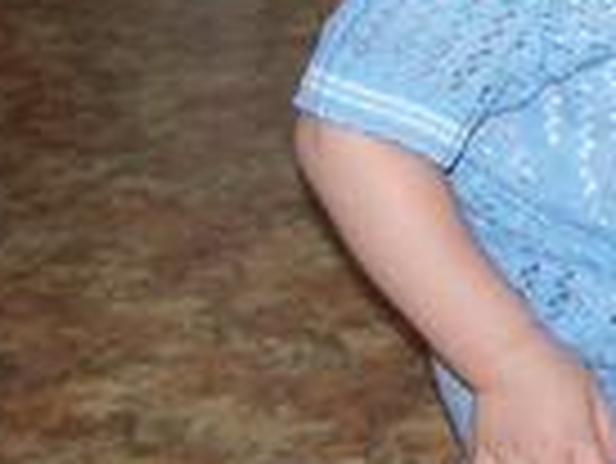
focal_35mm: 153
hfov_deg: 12.2
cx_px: 953
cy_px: 74
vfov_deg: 9.7
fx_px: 2725
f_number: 2.8
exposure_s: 1/30
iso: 200
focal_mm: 6.3
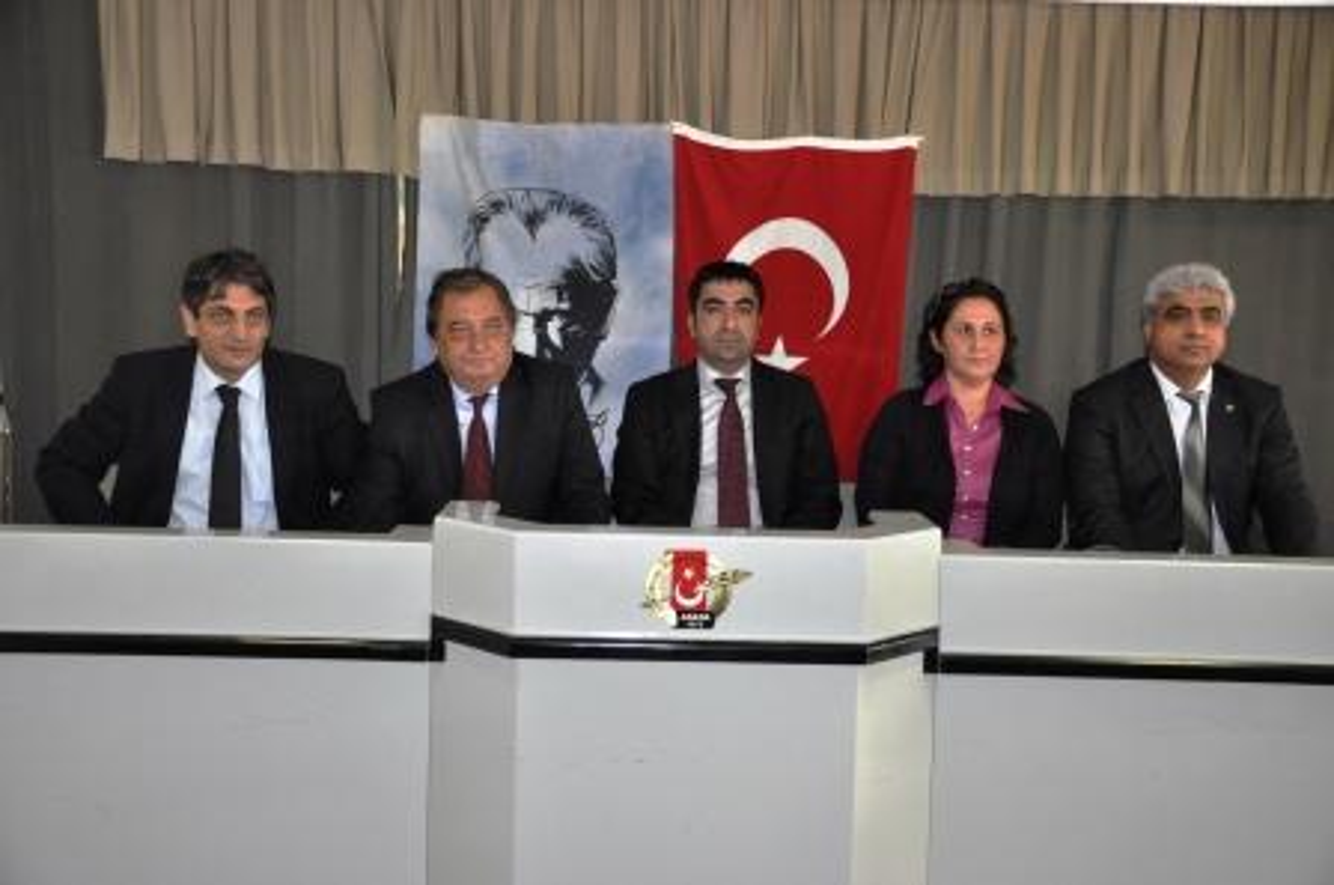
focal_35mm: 42
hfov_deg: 46.5
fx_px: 1554
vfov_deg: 31.8
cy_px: 442
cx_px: 667
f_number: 4
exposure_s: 1/60
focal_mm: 28
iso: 800
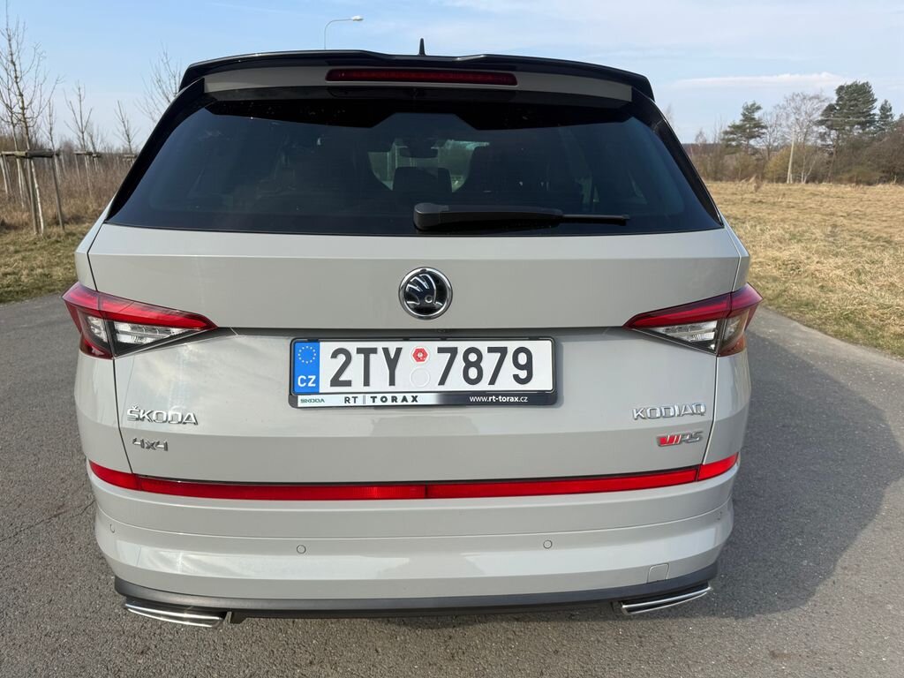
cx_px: 452
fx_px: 627
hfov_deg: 71.6
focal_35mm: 24
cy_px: 339
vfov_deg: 56.8
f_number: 1.78
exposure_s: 1/3021
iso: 80
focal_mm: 6.76
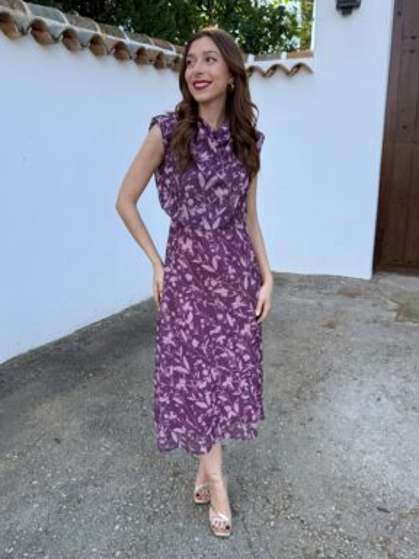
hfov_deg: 54.9
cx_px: 204
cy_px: 275
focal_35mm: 25
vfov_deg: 69.4
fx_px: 403
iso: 80
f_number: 1.78
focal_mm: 6.76
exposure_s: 1/920
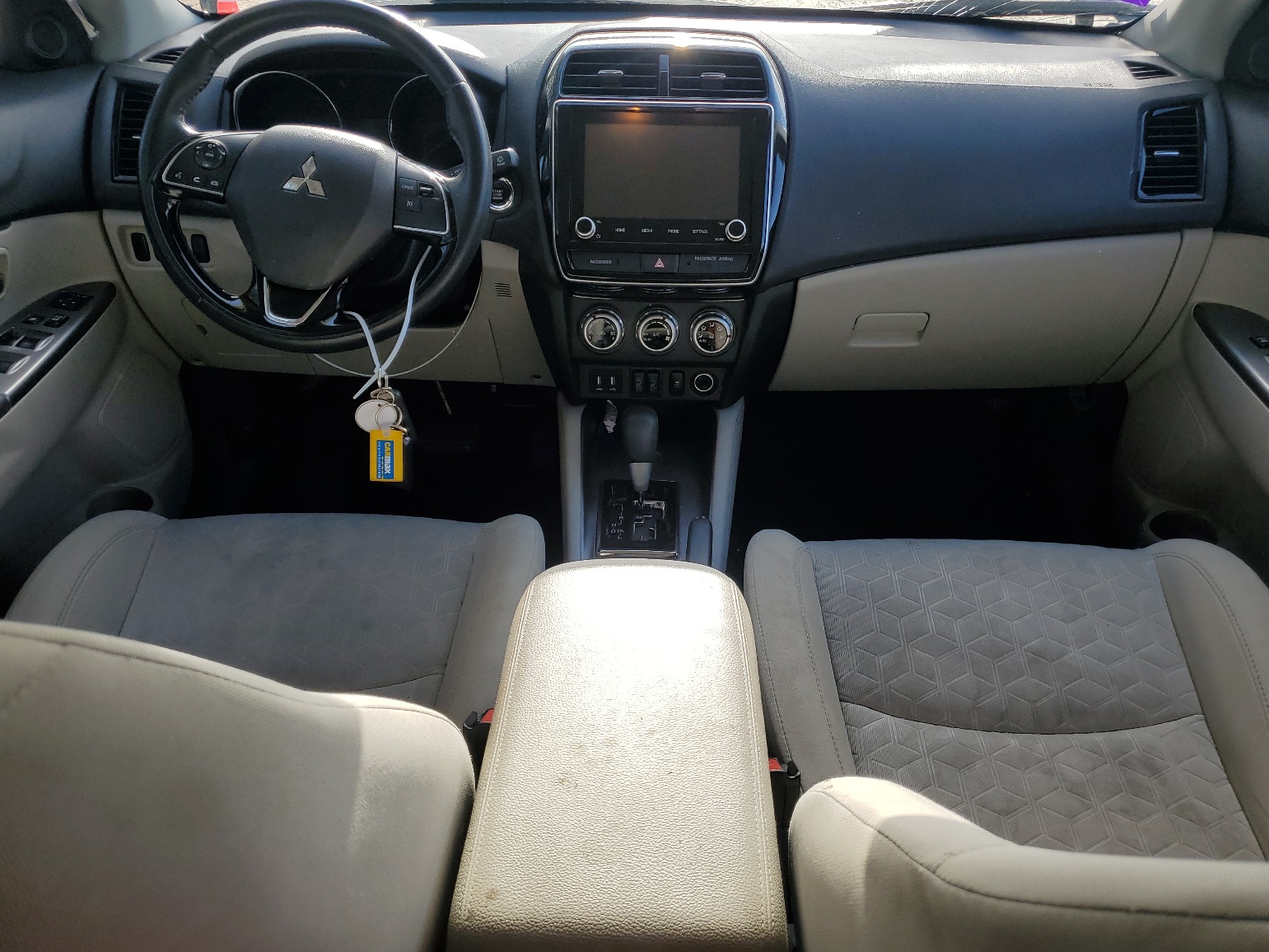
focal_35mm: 27
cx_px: 646
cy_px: 480
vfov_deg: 51.4
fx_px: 990
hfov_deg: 65.3
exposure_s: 1/667
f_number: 1.5
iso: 50
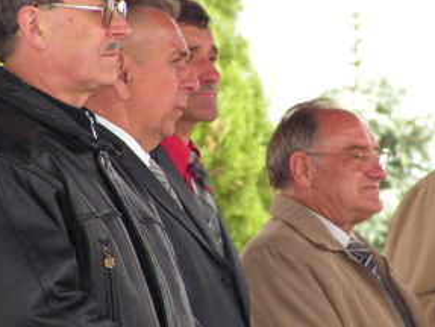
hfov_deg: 5.0
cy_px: 175
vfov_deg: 3.8
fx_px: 4970
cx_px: 297
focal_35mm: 395
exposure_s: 1/200
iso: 200
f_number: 3.3
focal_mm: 37.9
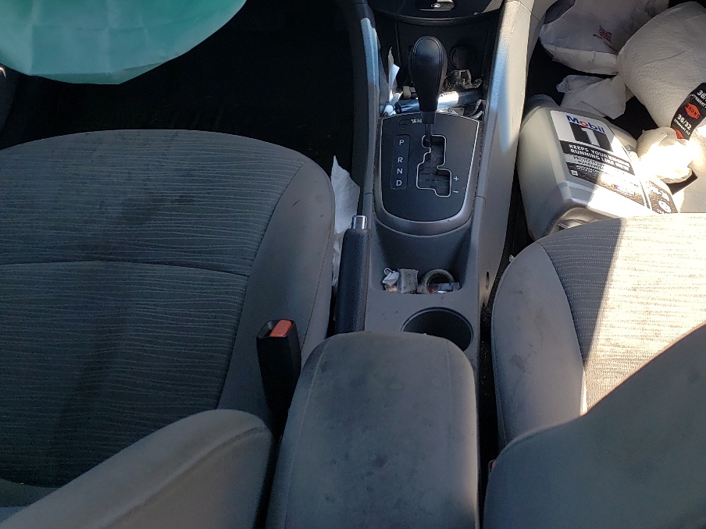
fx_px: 938
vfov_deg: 30.8
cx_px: 422
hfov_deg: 41.1
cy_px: 110
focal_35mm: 46
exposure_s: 1/769
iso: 50
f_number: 1.5
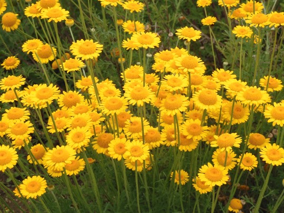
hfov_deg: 16.4
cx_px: 142
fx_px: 984
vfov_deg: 12.3
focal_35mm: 120
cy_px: 106
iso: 100
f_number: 5
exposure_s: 1/500
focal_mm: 21.4
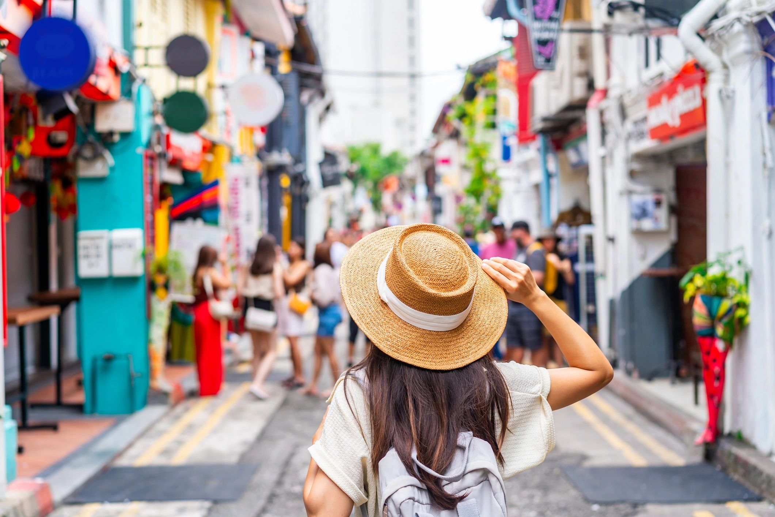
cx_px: 388
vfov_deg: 24.6
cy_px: 258
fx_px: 1184
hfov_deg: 36.2
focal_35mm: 55
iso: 100
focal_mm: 55
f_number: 2.8
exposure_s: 1/125
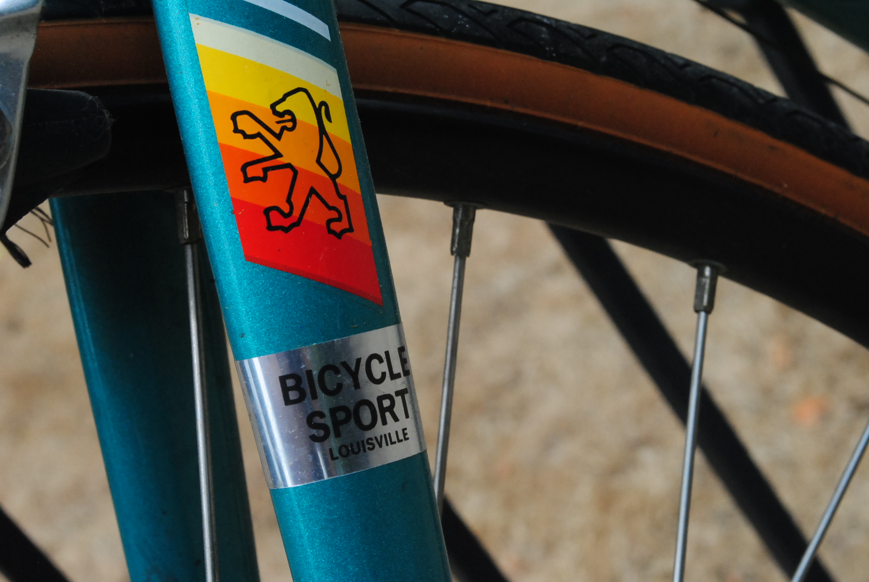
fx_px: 1994
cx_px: 434
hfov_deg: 24.6
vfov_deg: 16.6
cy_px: 291
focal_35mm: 82
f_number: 14
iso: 800
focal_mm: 55
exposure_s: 1/250
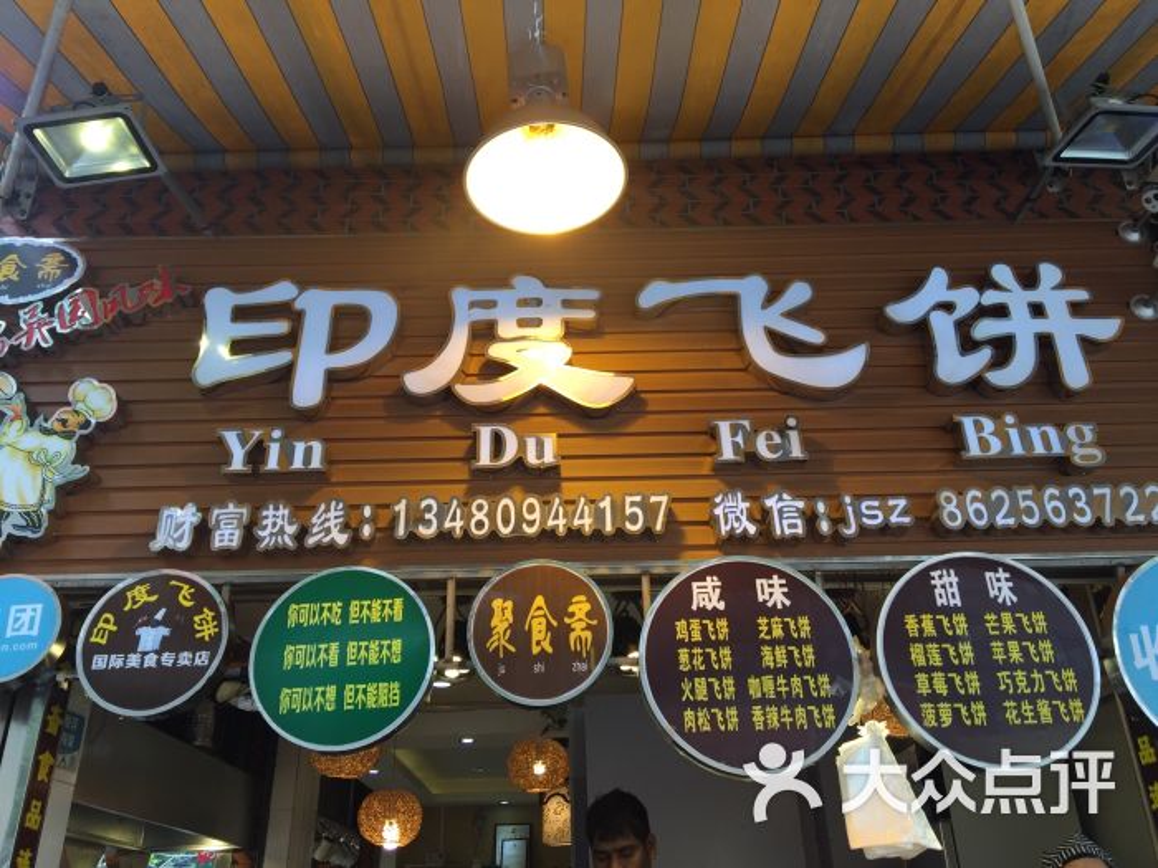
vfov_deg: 48.2
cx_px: 579
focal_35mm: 29
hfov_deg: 61.7
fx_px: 970
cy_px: 434
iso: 32
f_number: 2.2
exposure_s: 1/230
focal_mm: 4.15
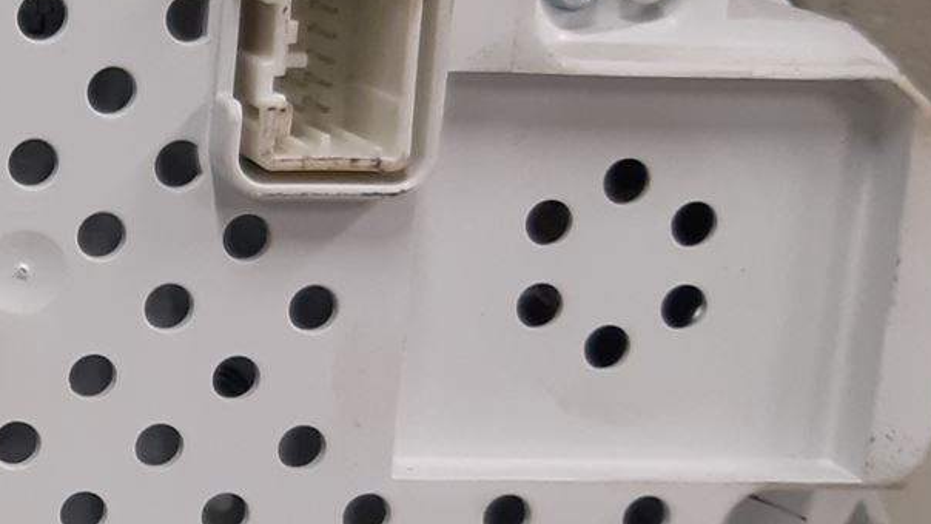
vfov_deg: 12.6
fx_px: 2370
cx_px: -407
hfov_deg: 19.7
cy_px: 378
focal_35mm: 96
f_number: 1.7
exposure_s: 1/60
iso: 100
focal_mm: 3.93
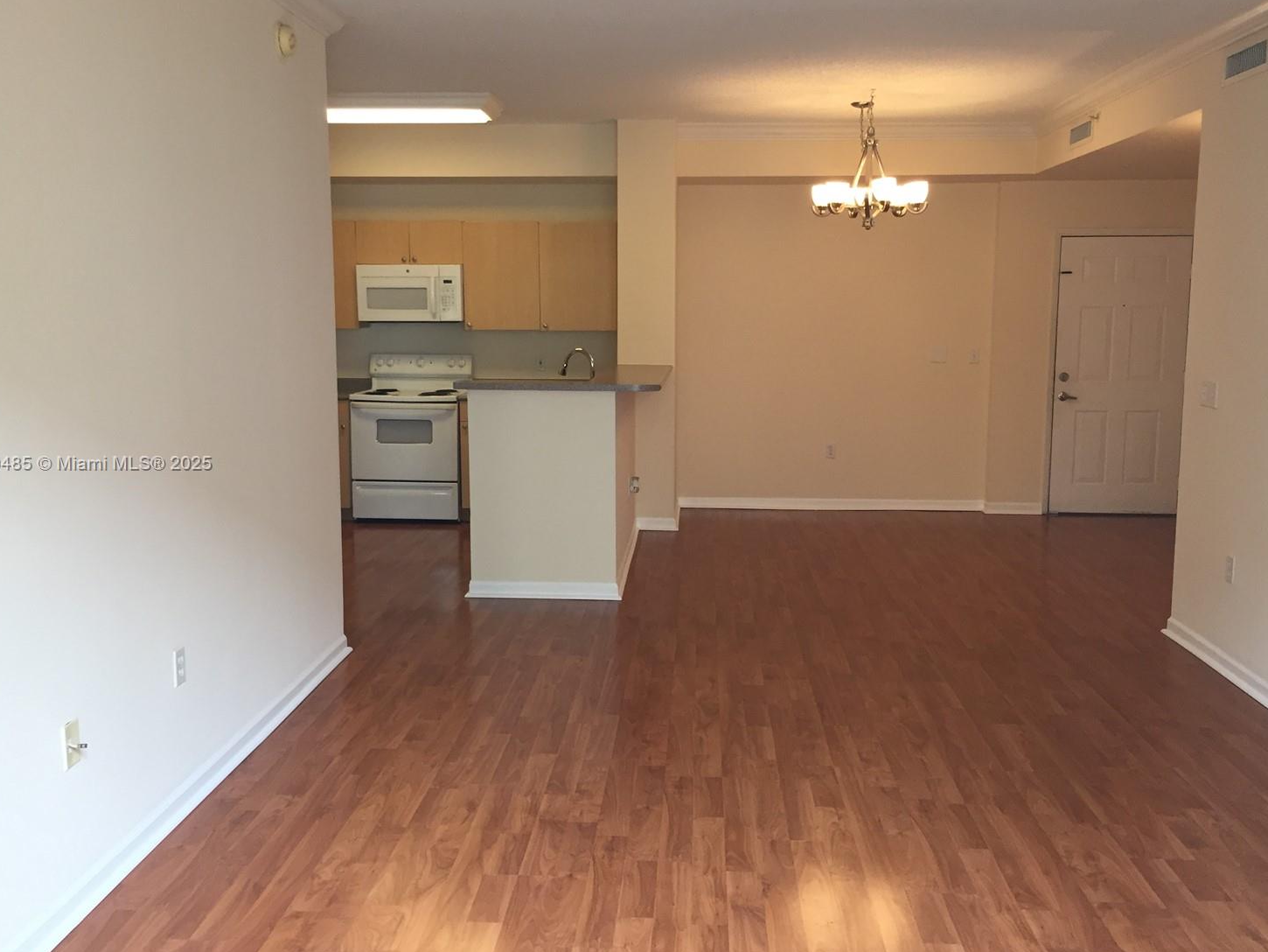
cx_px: 631
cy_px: 465
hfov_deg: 56.8
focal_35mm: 32
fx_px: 1172
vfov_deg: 44.2
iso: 40
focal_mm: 4.15
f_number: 2.2
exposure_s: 1/30
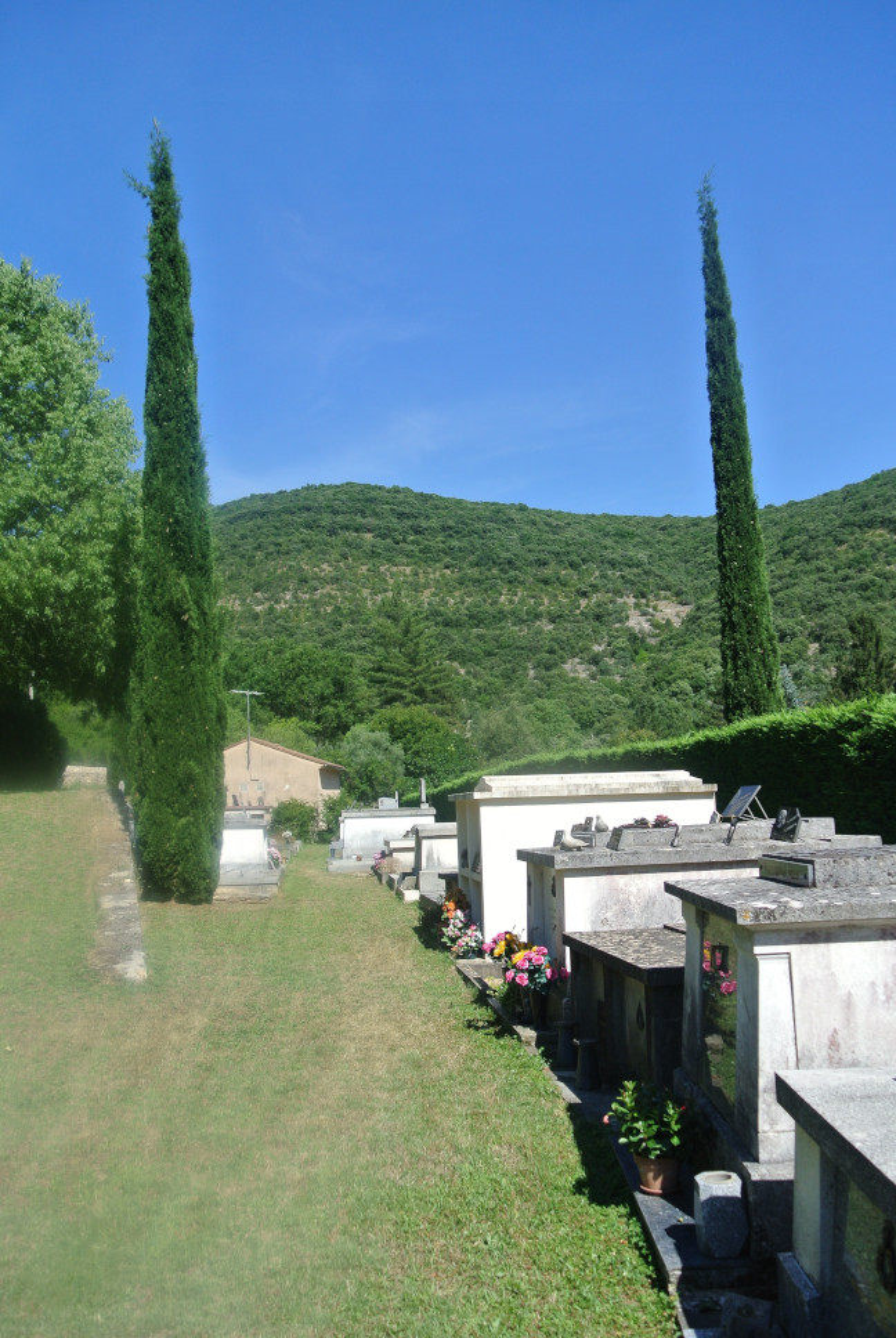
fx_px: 1117
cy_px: 669
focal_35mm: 30
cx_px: 448
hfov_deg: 43.7
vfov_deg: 61.9
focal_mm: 11.4
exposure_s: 1/640
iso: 100
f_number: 4.5
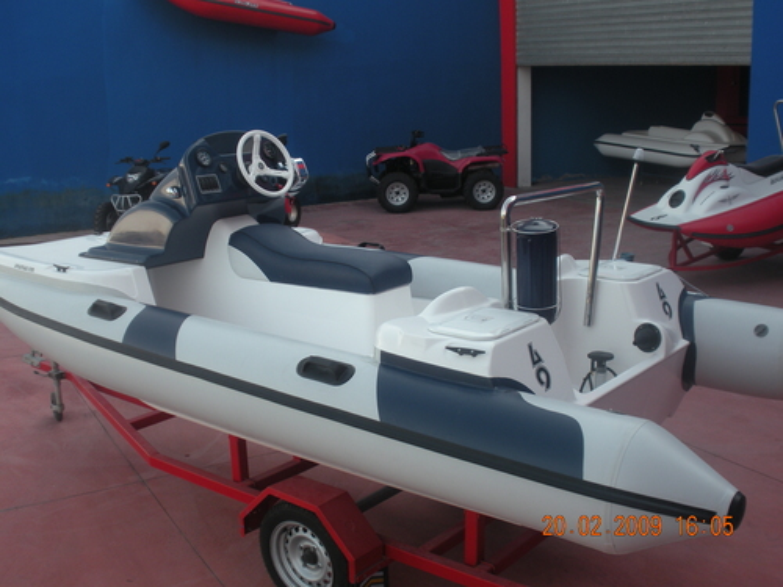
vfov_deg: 33.6
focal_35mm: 43
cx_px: 392
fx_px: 973
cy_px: 294
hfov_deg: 43.9
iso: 64
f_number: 4
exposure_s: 1/166
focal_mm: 7.7
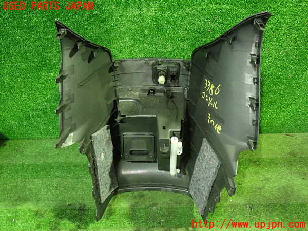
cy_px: 116
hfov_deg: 60.0
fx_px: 267
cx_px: 154
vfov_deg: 46.8
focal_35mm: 30
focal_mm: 5.4
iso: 800
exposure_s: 1/20
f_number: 2.3
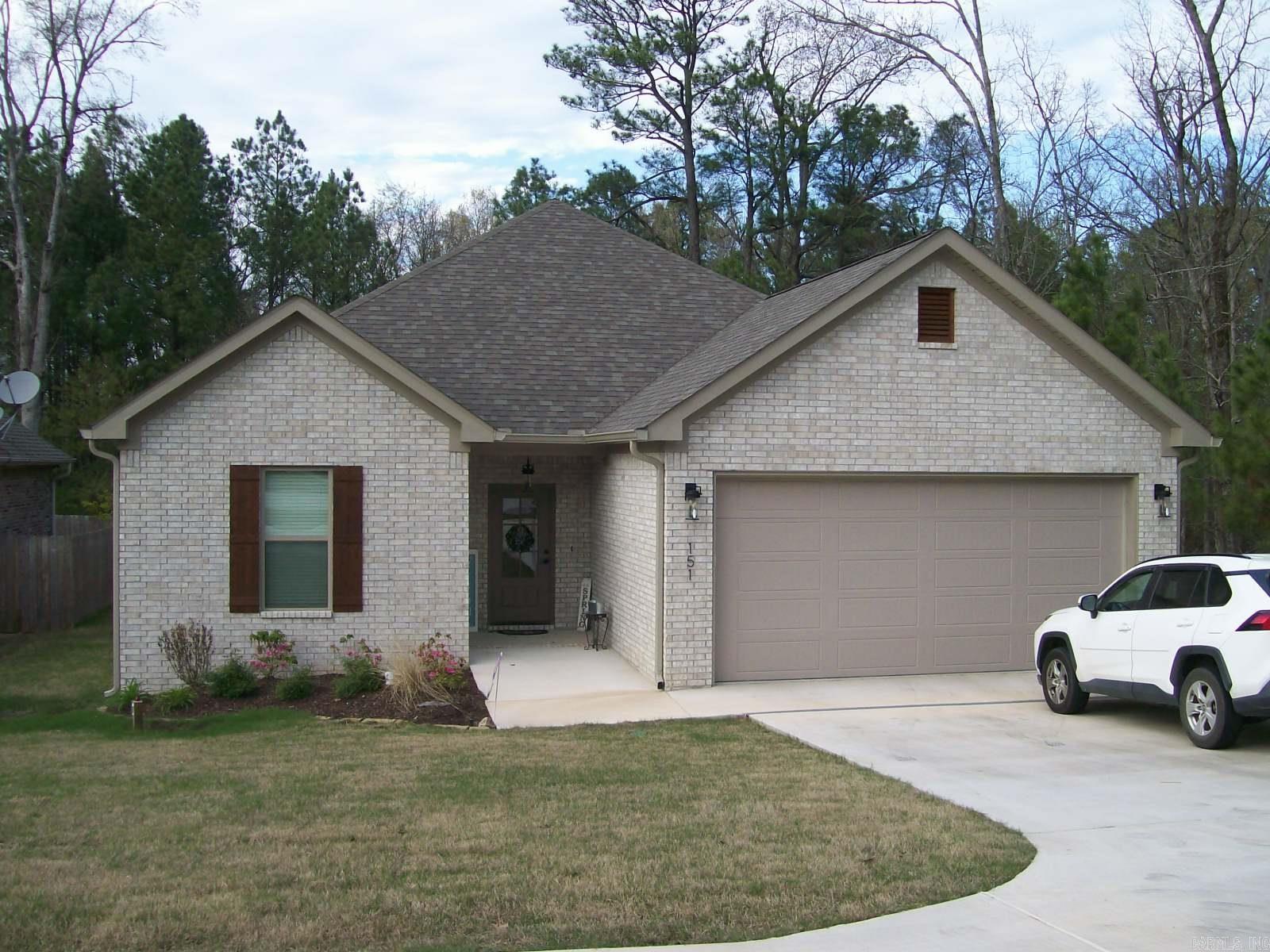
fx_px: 1321
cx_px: 635
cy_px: 476
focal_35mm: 36
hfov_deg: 51.4
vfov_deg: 39.7
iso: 80
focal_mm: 6
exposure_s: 1/525
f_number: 2.7
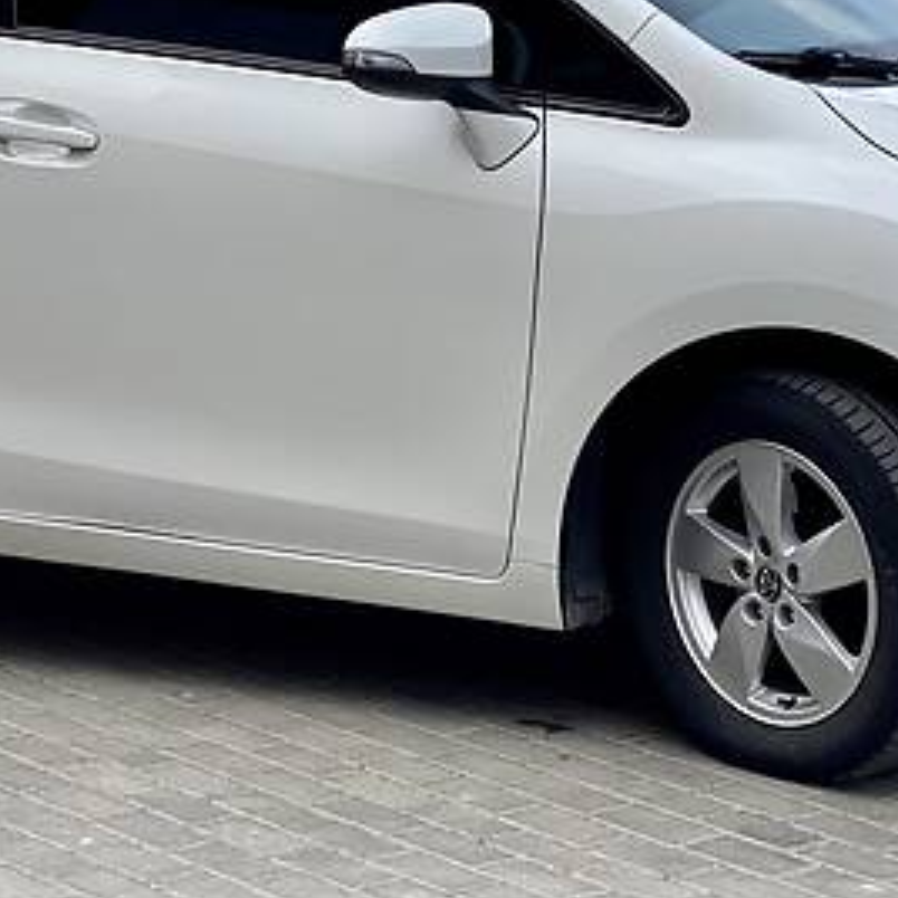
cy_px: 121
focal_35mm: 137
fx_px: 4021
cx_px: 338
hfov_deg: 12.7
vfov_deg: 12.7
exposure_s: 1/695
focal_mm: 6
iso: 20
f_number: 2
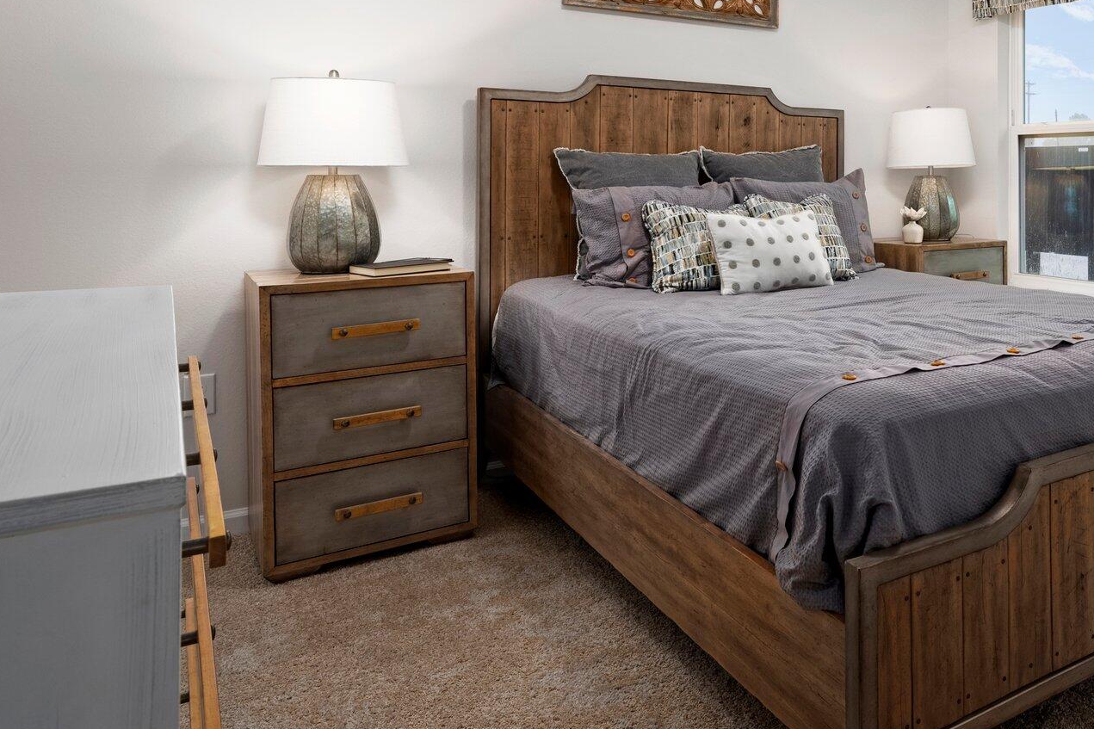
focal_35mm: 29
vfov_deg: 43.5
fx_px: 881
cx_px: 800
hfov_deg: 60.7
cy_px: 182
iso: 500
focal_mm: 18
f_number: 9
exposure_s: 1.3
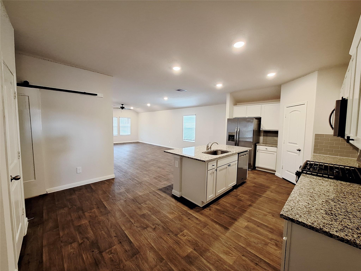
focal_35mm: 13
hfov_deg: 106.2
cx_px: 180
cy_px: 136
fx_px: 136
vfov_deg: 89.9
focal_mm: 1.74
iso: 200
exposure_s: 1/24
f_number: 2.2
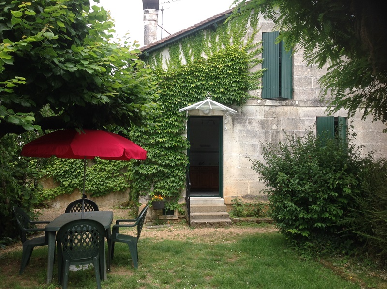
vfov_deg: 40.6
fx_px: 391
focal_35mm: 35
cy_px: 144
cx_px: 194
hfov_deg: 52.7
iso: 50
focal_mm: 4.28
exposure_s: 1/657
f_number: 2.4
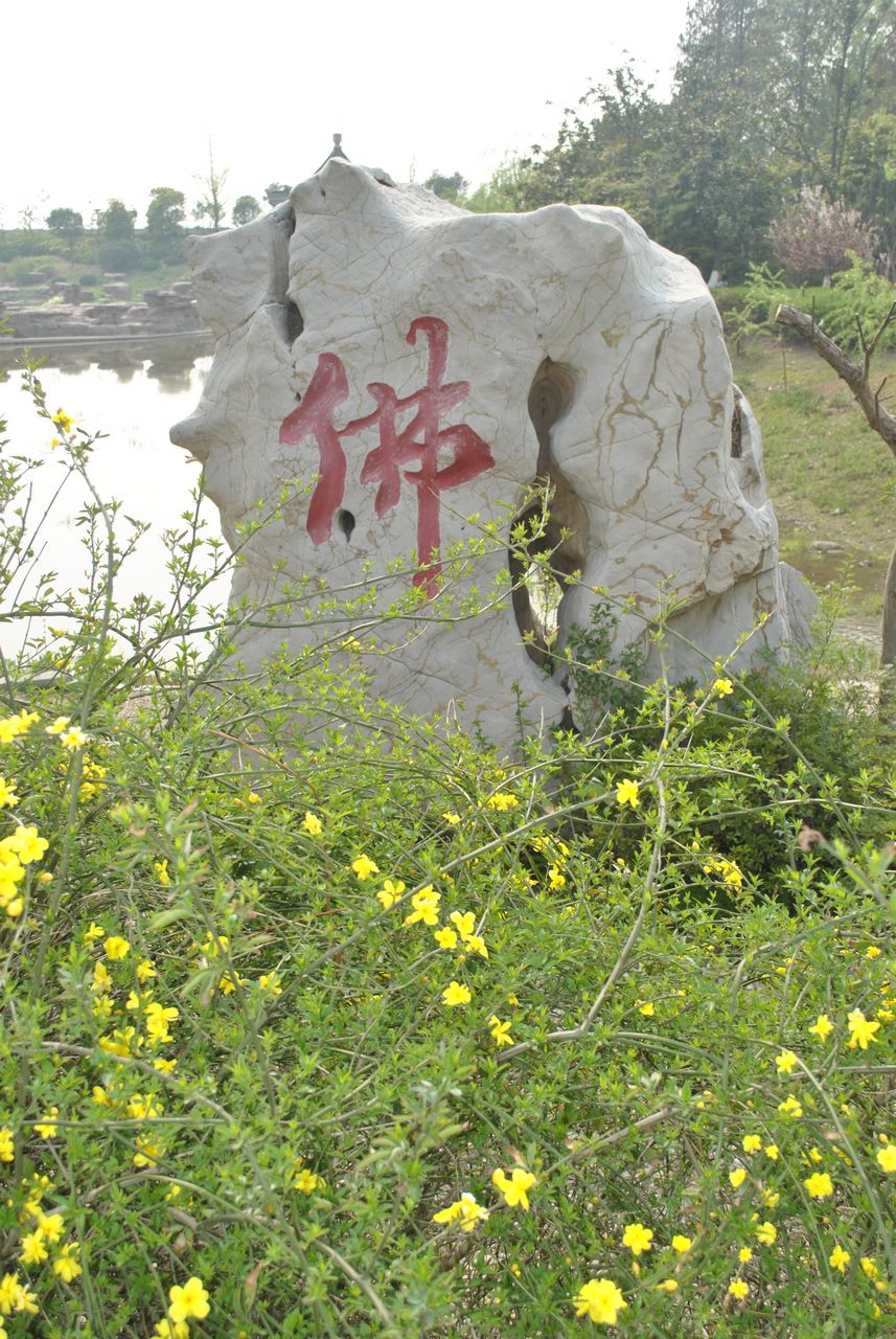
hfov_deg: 34.3
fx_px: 1452
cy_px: 670
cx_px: 448
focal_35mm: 39
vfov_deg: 49.5
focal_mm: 26
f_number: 5.6
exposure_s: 1/200
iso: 100
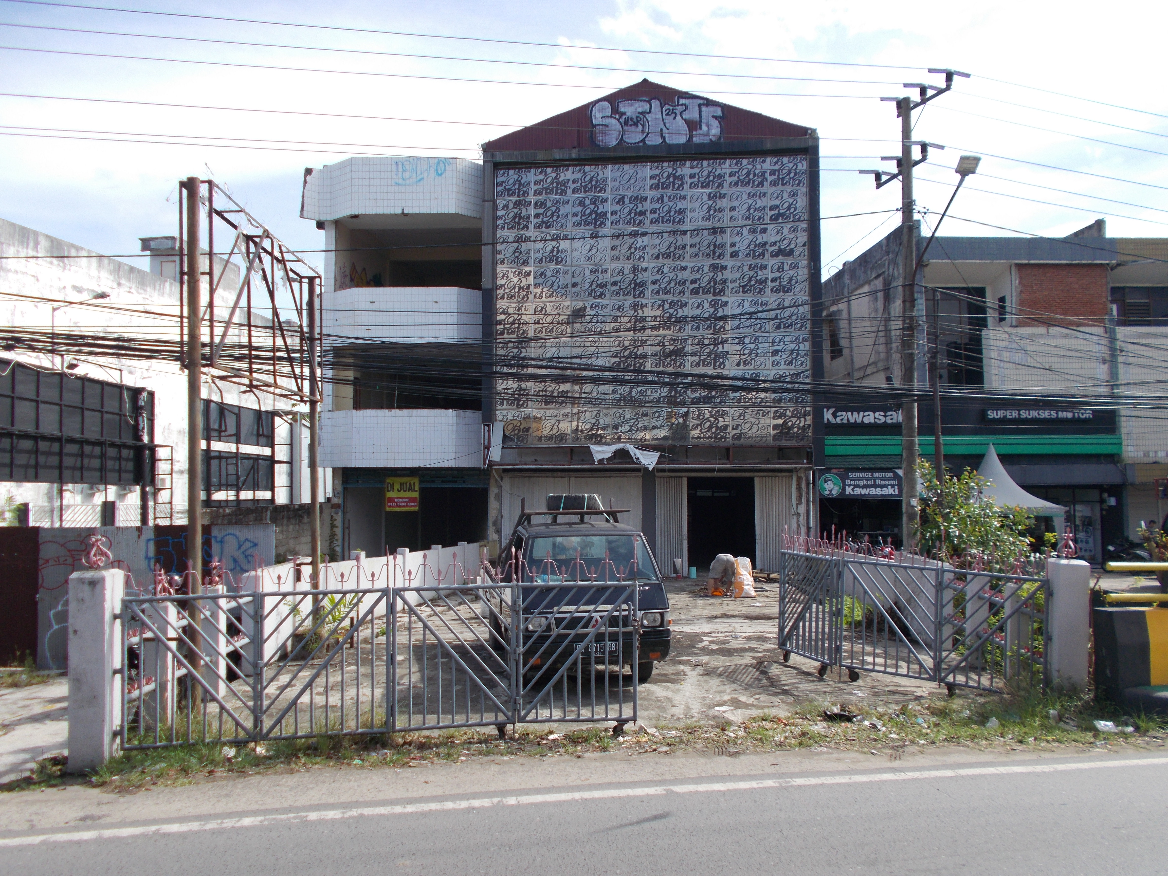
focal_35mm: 26
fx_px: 877
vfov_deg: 53.1
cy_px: 438
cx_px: 584
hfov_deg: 67.3
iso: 80
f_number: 8
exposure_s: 1/100
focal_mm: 4.6
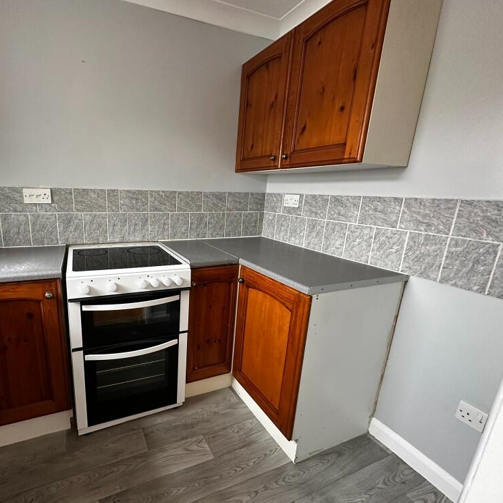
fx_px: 279
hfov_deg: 81.9
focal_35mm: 17
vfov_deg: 83.9
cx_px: 180
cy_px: 259
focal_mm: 2.22
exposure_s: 1/99
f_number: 2.2
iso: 250
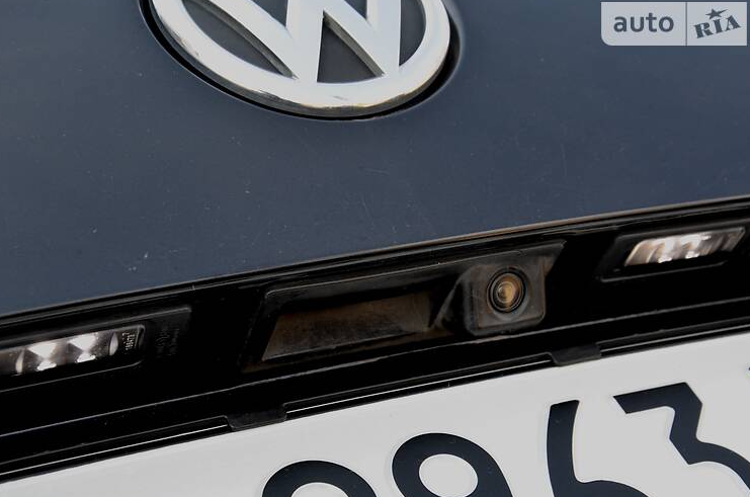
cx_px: 357
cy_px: 258
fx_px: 1684
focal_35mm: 81
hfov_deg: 25.1
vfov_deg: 16.8
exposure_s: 1/60
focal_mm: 50
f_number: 8
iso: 220
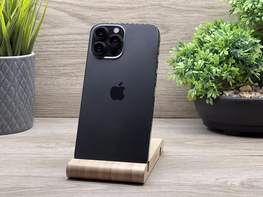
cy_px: 98
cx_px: 132
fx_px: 585
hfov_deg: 25.3
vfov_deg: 19.1
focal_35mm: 77
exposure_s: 1/100
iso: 125
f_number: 2.8
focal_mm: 9
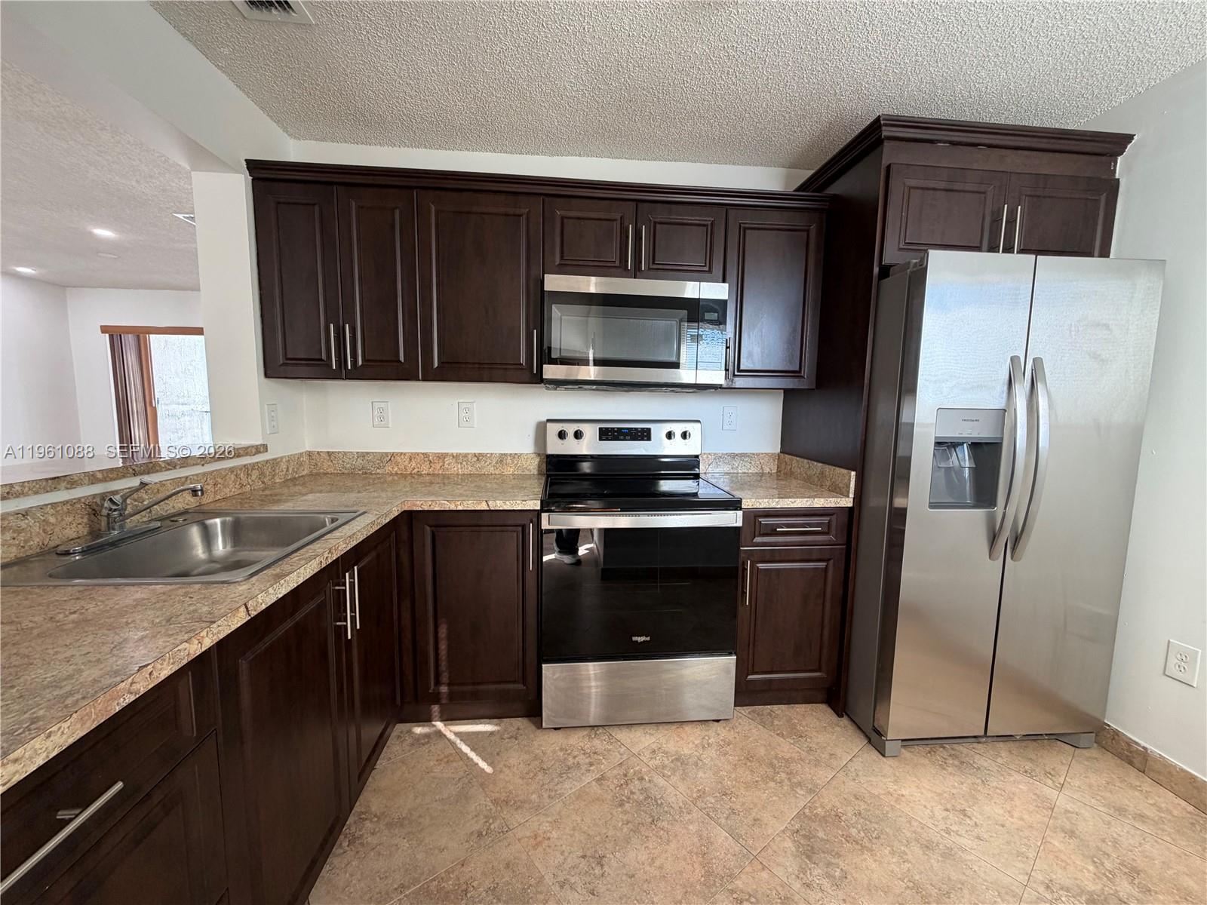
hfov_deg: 102.1
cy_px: 452
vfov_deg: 85.7
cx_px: 604
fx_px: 488
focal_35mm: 14
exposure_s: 1/121
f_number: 2.2
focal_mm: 2.22
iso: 160
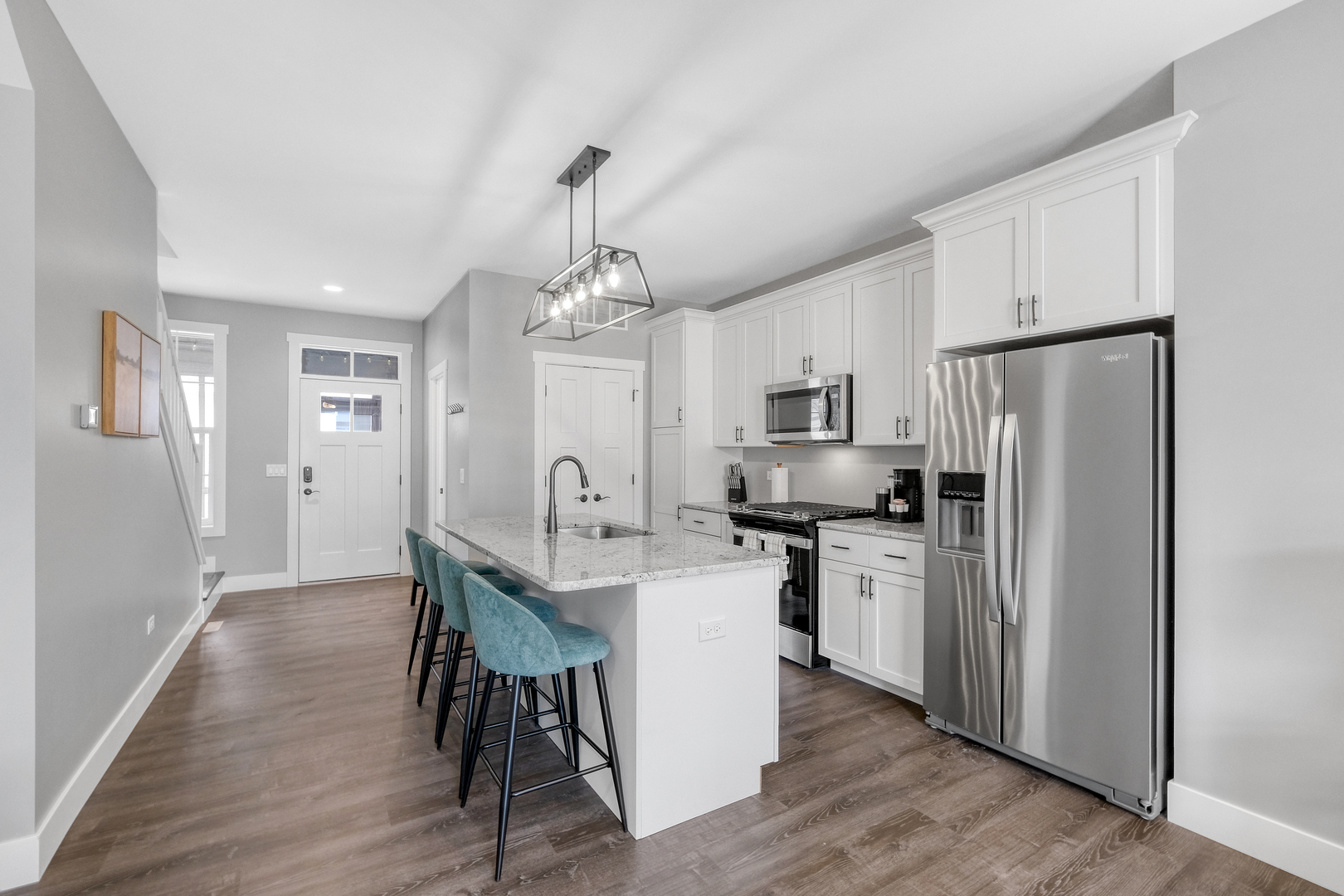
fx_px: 560
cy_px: 448
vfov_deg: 77.3
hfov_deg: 100.4
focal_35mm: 15
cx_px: 672
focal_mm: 10
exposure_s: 1/2
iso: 800
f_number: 13
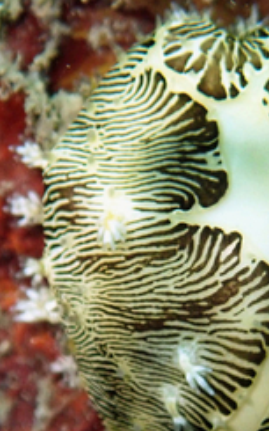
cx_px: 231
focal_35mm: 160
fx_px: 1878
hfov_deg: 8.2
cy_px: 308
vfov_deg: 13.1
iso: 800
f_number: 14
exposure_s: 1/100
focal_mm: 18
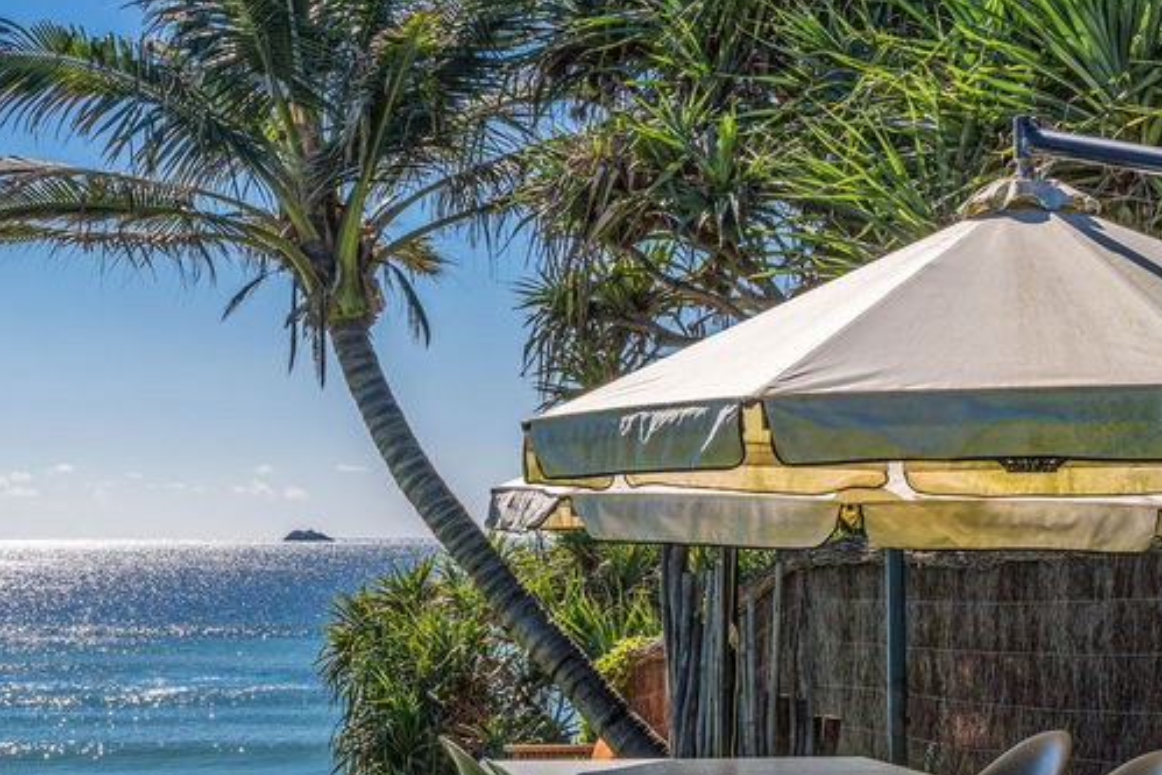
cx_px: 254
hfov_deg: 25.9
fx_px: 2486
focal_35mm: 77
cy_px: 426
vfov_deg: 17.7
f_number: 11
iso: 320
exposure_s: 1/500
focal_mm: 32
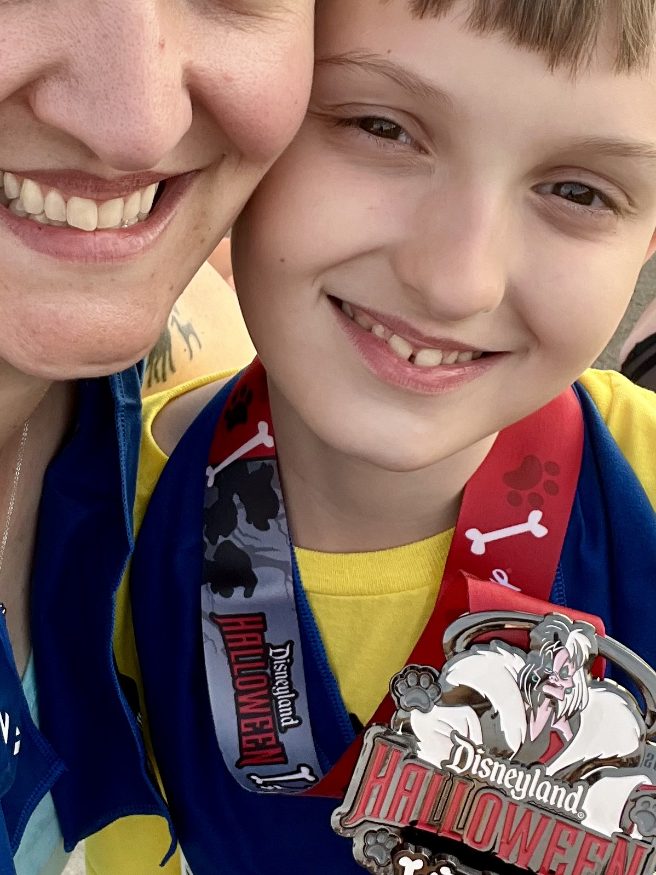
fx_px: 1465
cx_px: 181
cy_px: 433
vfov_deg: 33.2
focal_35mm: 58
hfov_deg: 25.0
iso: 25
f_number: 2.2
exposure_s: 1/124
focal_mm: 2.71
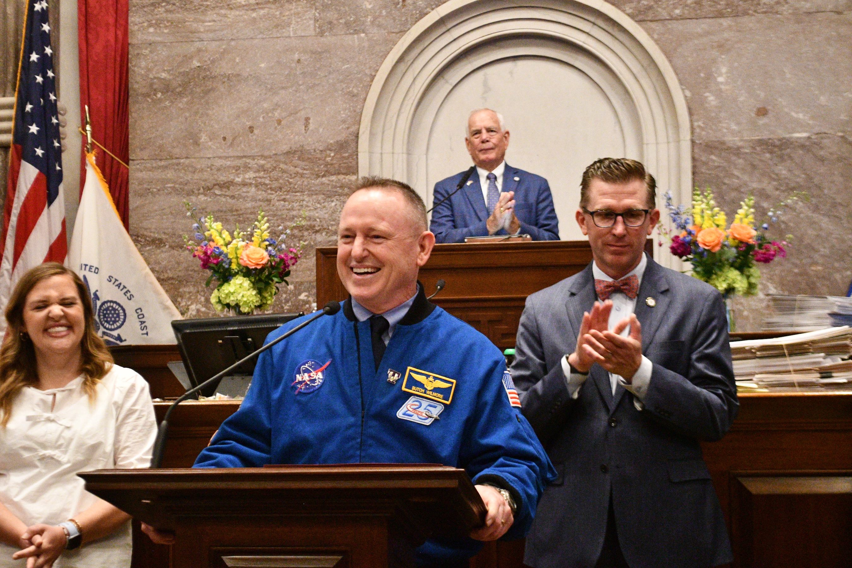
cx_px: 426
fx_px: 1633
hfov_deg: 29.2
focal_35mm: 69
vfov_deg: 19.7
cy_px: 284
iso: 12800
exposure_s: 1/60
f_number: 5.3
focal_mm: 46
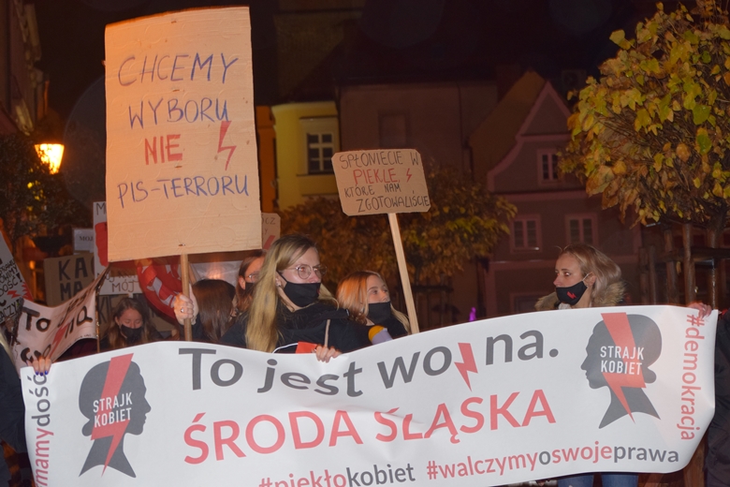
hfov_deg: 24.6
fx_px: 1673
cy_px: 244
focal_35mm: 82
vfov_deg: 16.6
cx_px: 365
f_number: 4
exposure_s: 1/30
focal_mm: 55
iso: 800
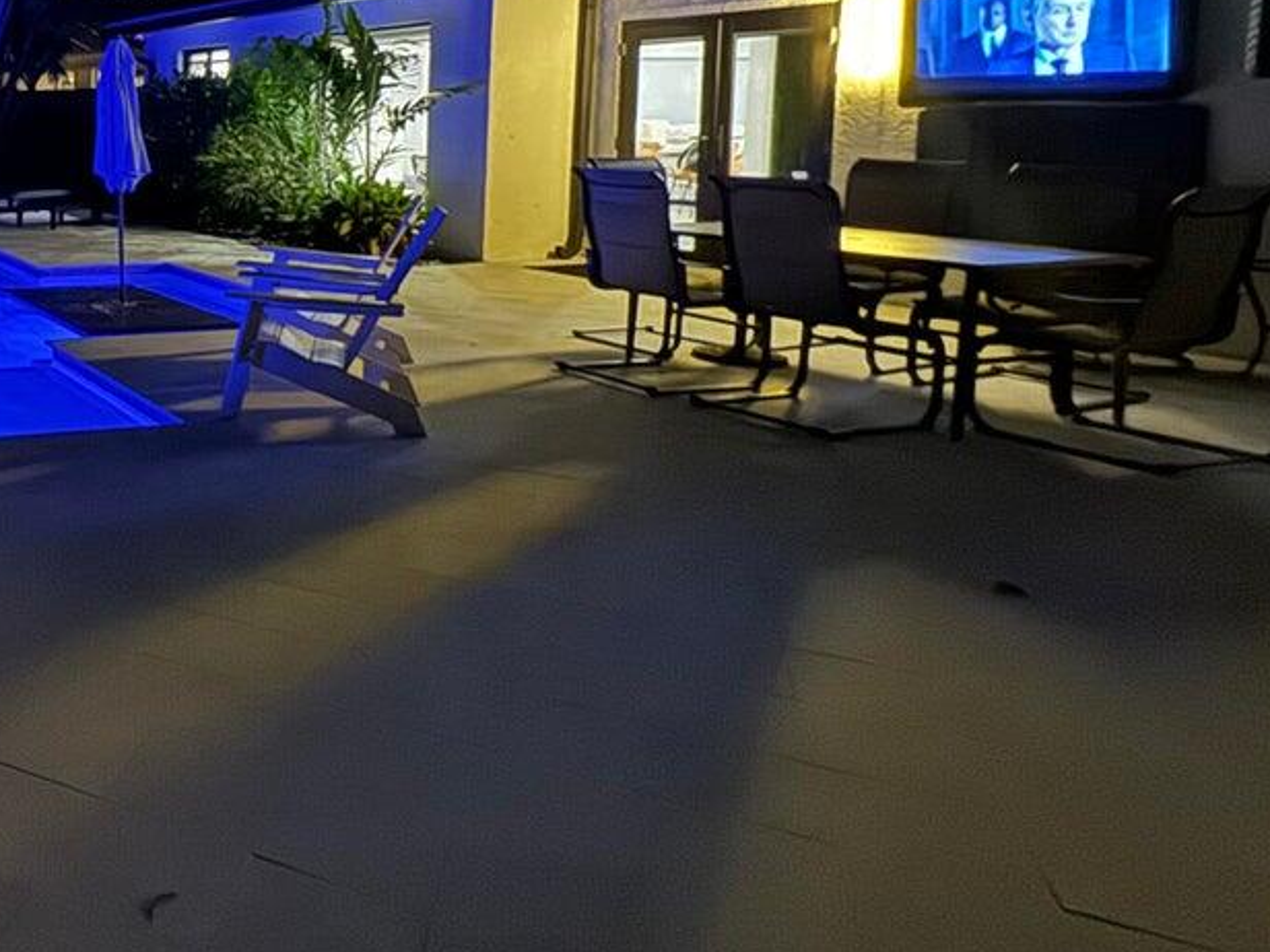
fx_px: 1137
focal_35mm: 31
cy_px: 202
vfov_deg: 43.5
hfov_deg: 45.0
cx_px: -110
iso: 2500
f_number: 2.2
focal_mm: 2.22
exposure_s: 1/10
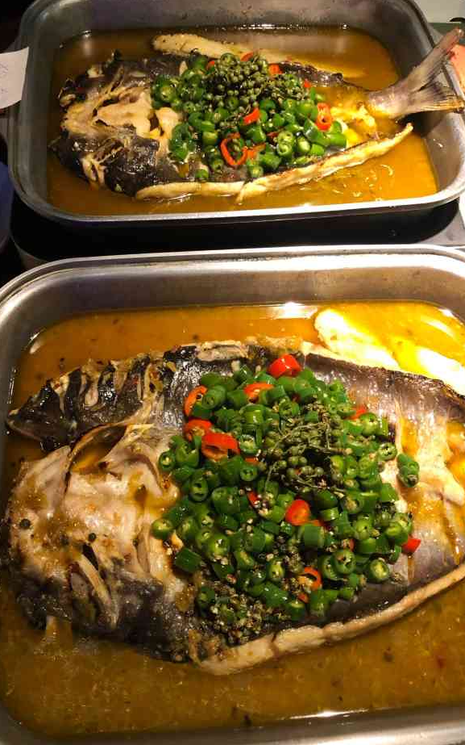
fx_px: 608
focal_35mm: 30
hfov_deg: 41.8
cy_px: 373
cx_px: 239
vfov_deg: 62.9
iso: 64
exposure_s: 1/15
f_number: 1.8
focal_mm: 4
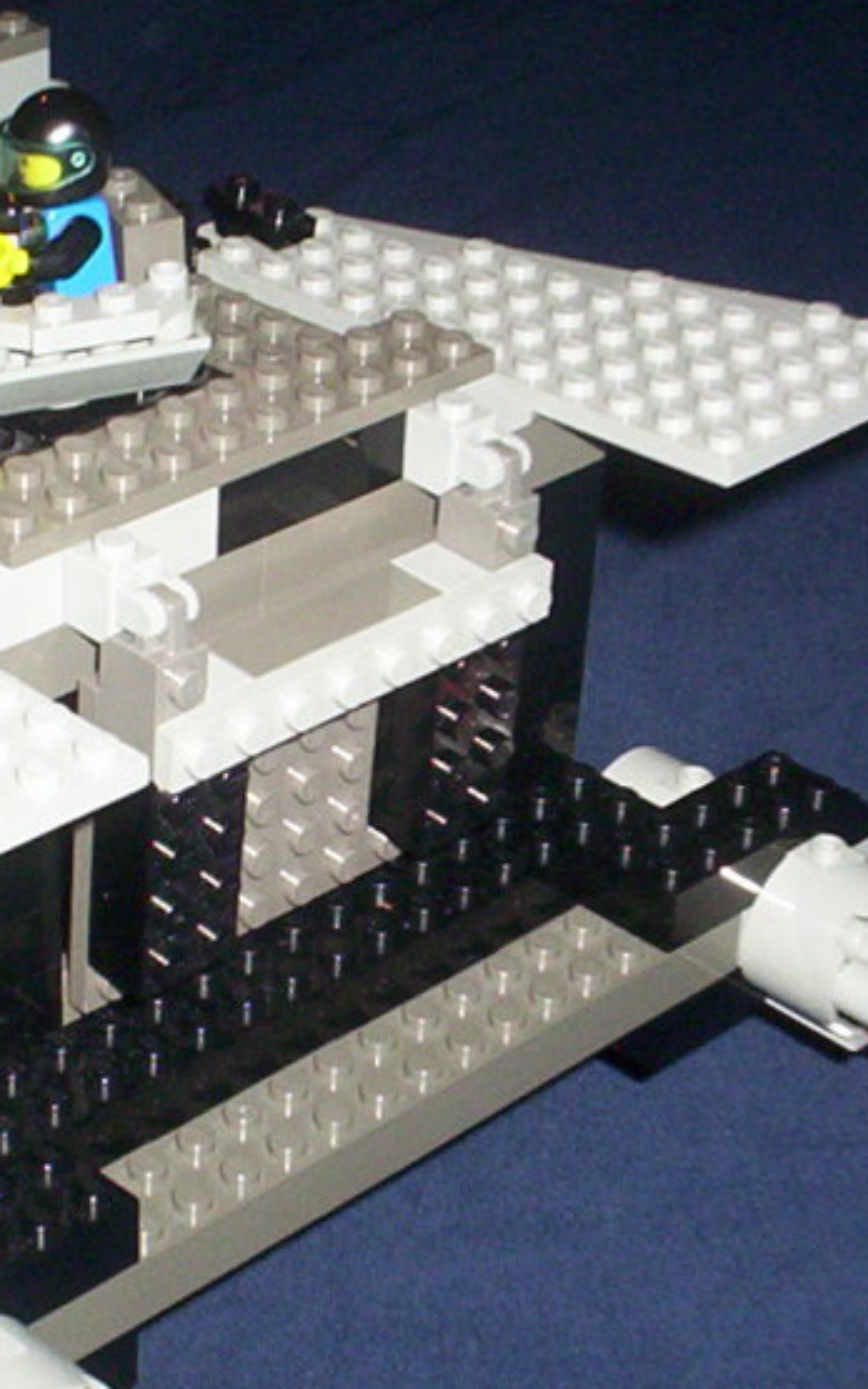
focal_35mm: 86
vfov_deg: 24.0
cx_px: 255
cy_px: 863
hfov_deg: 15.1
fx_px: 3254
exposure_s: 1/60
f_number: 4.5
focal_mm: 4.99
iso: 140
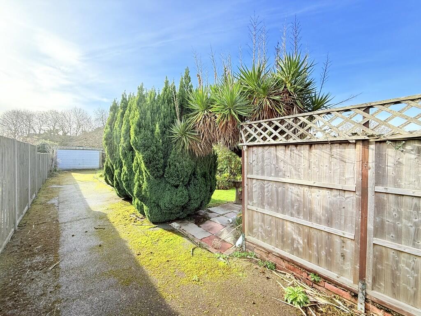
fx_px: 170
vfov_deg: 85.7
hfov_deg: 102.1
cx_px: 210
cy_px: 158
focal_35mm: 14
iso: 64
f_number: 2.2
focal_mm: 2.22
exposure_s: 1/333
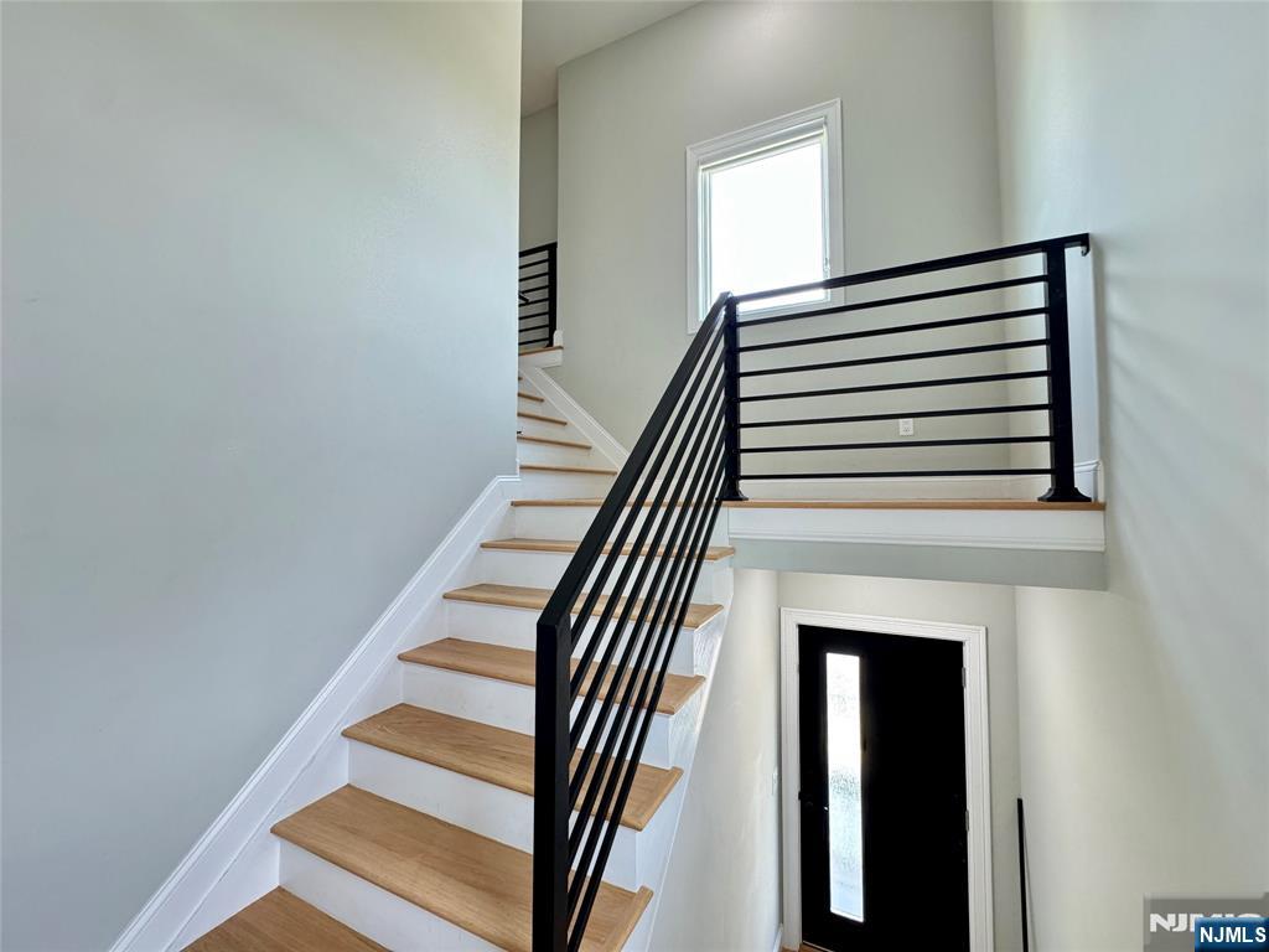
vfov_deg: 85.7
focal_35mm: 14
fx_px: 513
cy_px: 476
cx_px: 634
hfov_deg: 102.1
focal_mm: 2.22
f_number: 2.2
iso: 250
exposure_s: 1/60
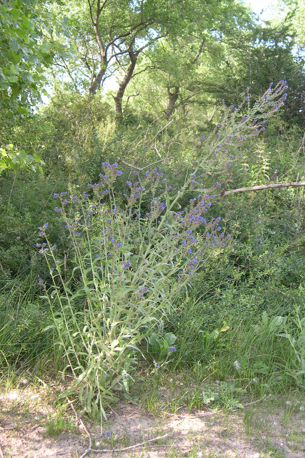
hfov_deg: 33.4
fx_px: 508
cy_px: 230
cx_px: 163
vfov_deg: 48.5
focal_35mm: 40
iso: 100
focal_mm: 8
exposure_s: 1/132
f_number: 2.8
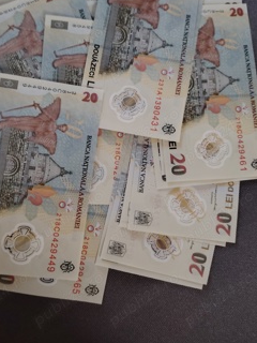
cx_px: 106
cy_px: 153
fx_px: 297
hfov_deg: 46.6
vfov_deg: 59.8
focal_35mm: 30
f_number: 1.75
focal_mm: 5.25
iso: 3769
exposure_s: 1/25
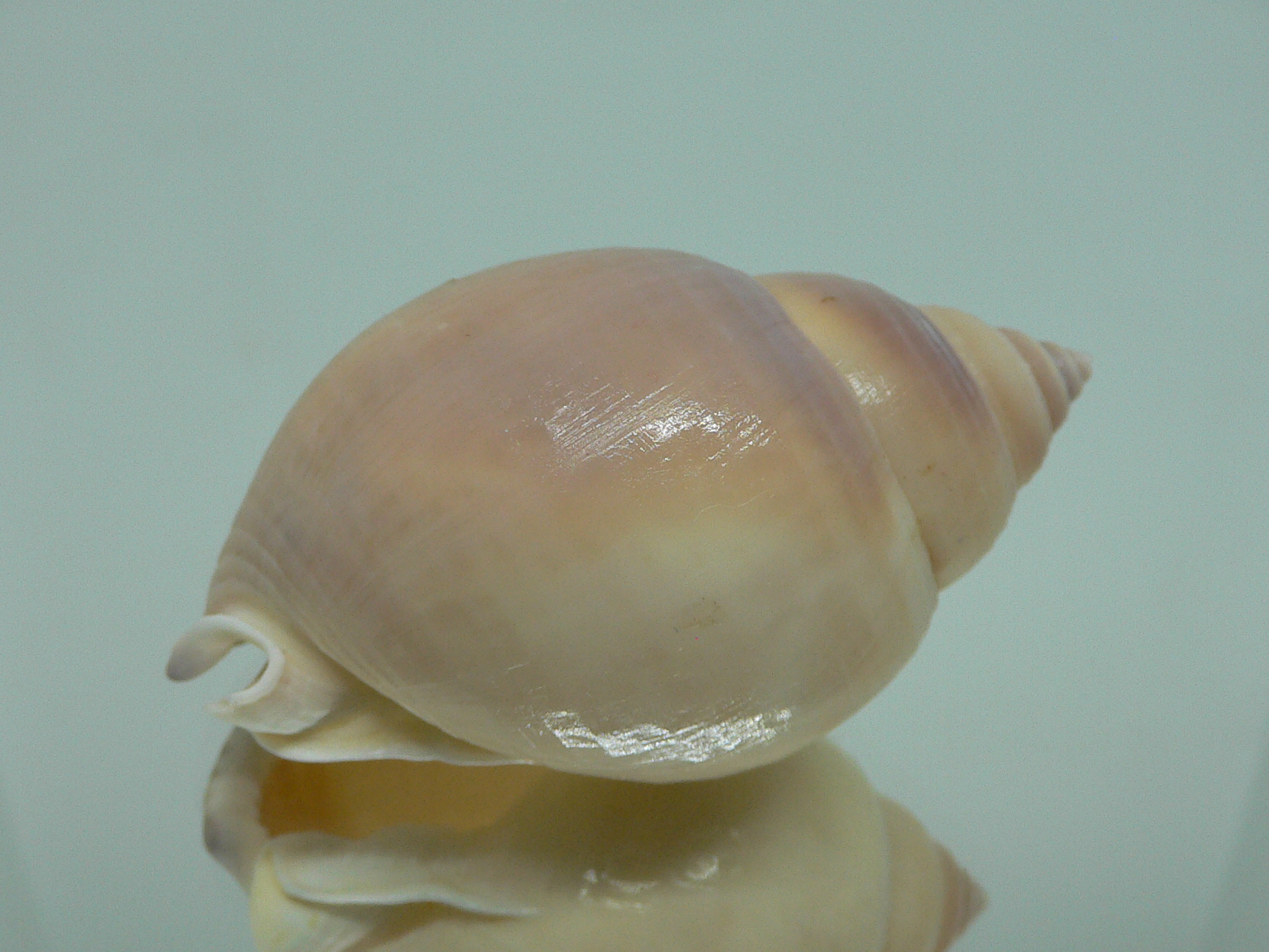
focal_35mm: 41
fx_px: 1503
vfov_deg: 35.1
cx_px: 613
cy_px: 529
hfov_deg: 45.8
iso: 100
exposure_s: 1/60
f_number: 2.8
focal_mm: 4.6
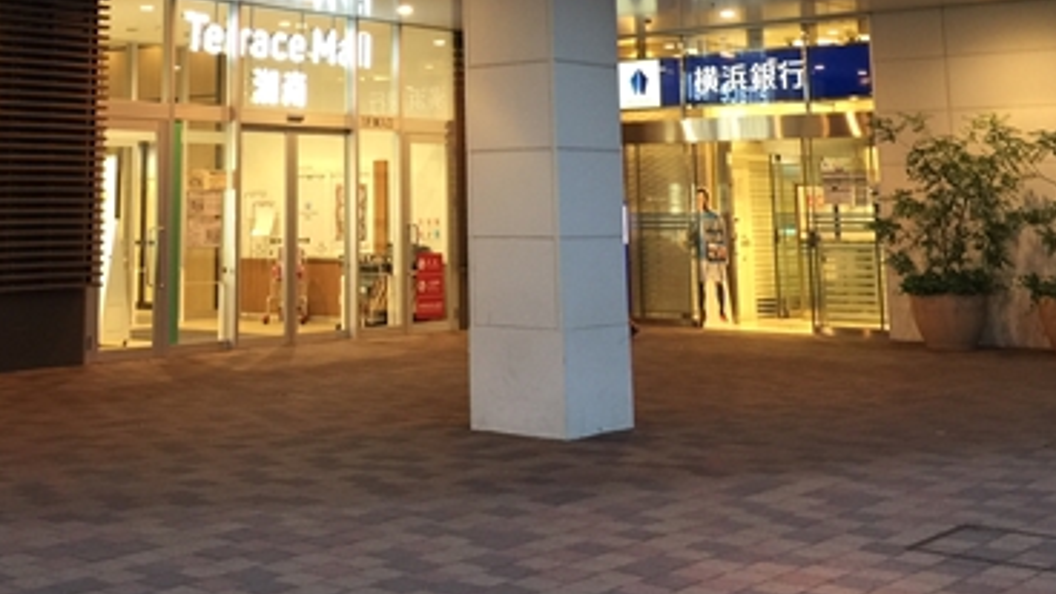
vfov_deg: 20.8
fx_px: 1540
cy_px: -63
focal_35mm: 55
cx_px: 376
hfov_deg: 37.5
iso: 32
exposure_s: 1/15
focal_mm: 4.15
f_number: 2.2
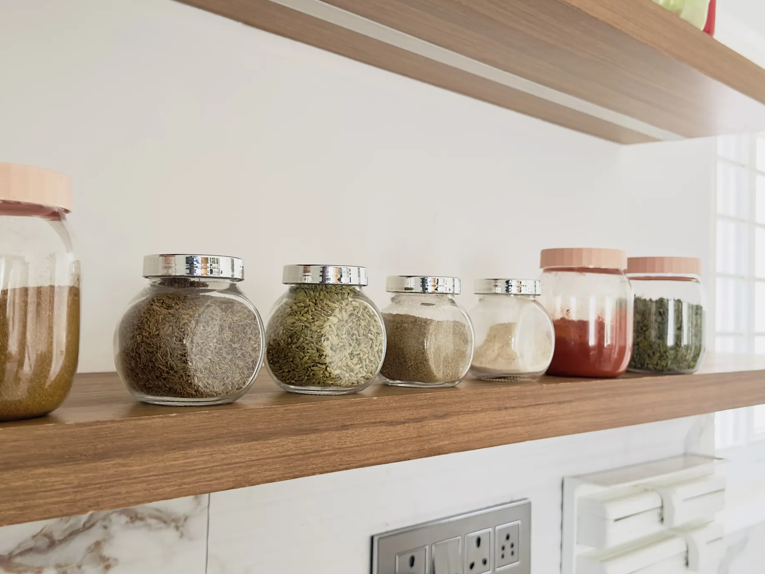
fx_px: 884
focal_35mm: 40
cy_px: 278
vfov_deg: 36.0
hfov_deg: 46.8
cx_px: 380
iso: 125
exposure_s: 1/60
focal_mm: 6.86
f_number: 1.78
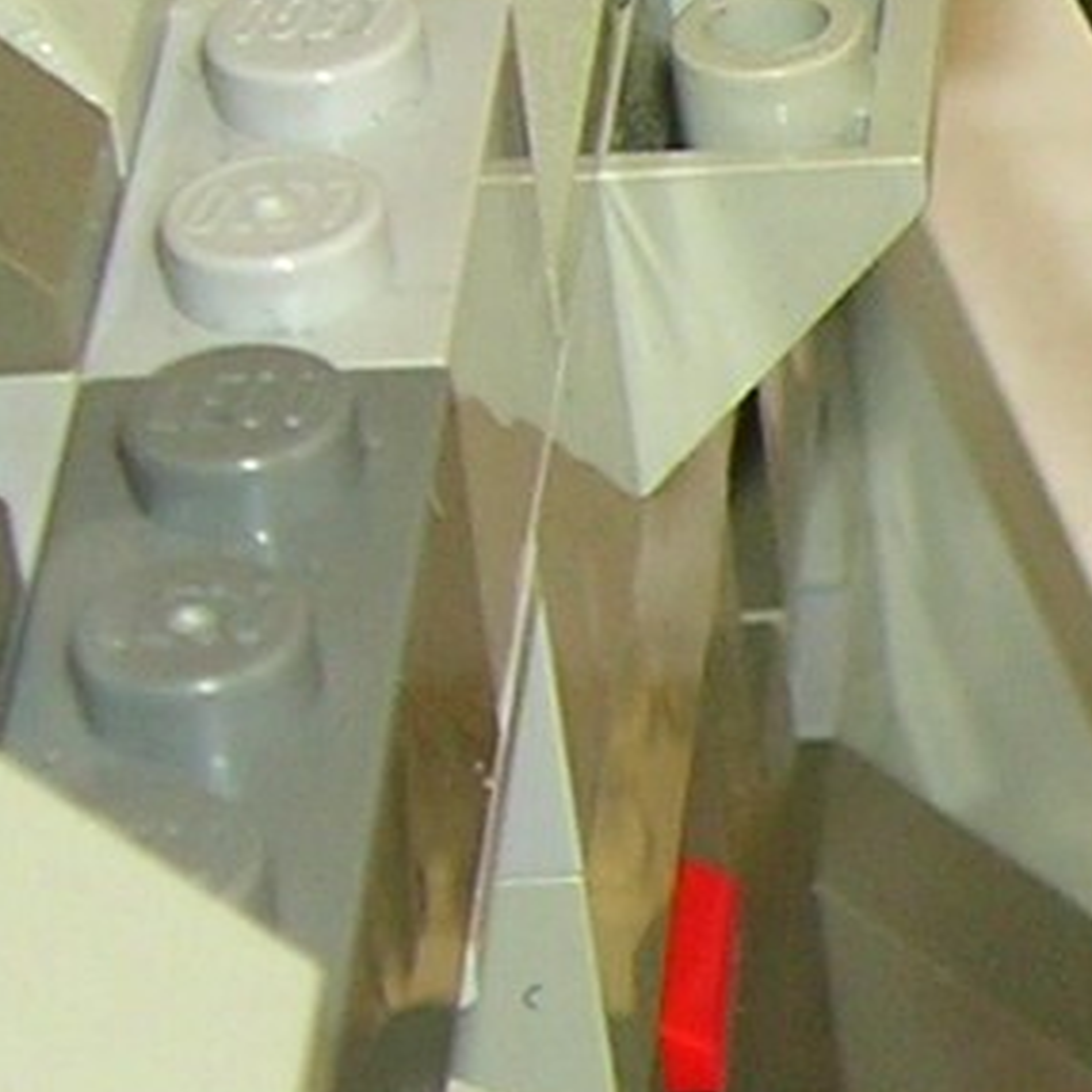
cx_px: 2619
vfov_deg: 8.1
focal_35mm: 215
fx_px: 7673
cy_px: 951
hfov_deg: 7.6
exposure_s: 1/60.1
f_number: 2.9
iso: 50
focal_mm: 5.7
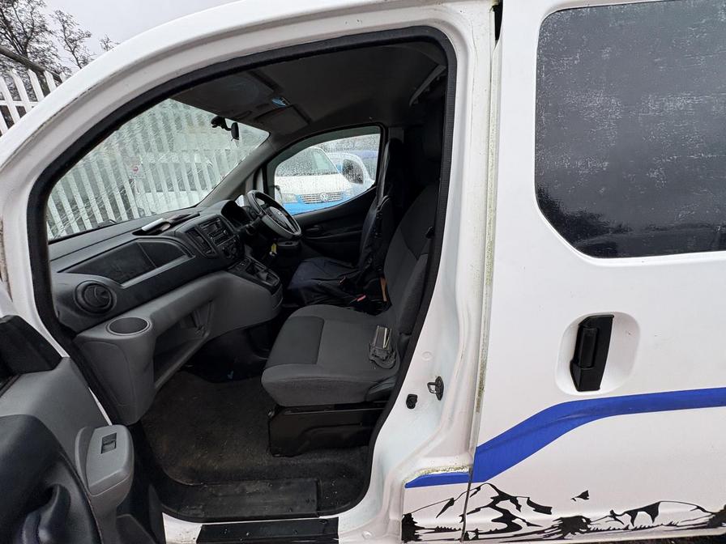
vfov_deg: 85.7
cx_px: 363
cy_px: 272
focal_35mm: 14
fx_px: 294
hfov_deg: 102.1
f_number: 2.2
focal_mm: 2.22
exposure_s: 1/109
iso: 50
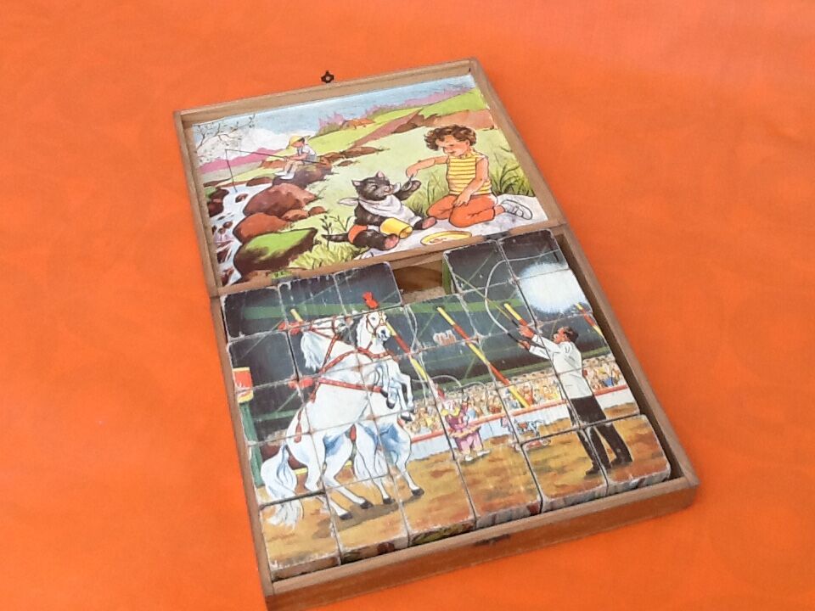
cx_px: 408
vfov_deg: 32.9
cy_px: 306
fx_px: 1036
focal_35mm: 44
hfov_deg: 42.9
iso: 50
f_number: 2.4
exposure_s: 1/120
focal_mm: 2.03
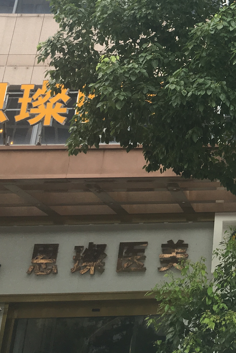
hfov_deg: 17.8
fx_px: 669
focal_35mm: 68
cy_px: 56
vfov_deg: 28.8
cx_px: 359
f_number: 2.2
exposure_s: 1/124
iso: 25
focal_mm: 4.15
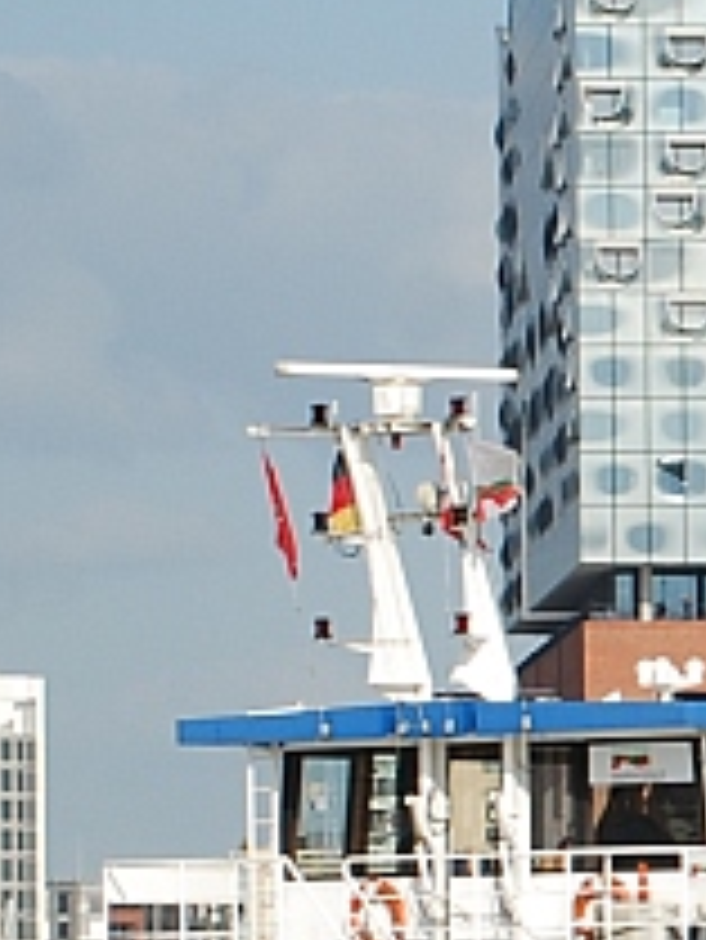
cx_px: 1853
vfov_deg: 5.6
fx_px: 9617
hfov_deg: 4.1
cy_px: 686
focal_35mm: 354
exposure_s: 1/250
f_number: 10
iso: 110
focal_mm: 50
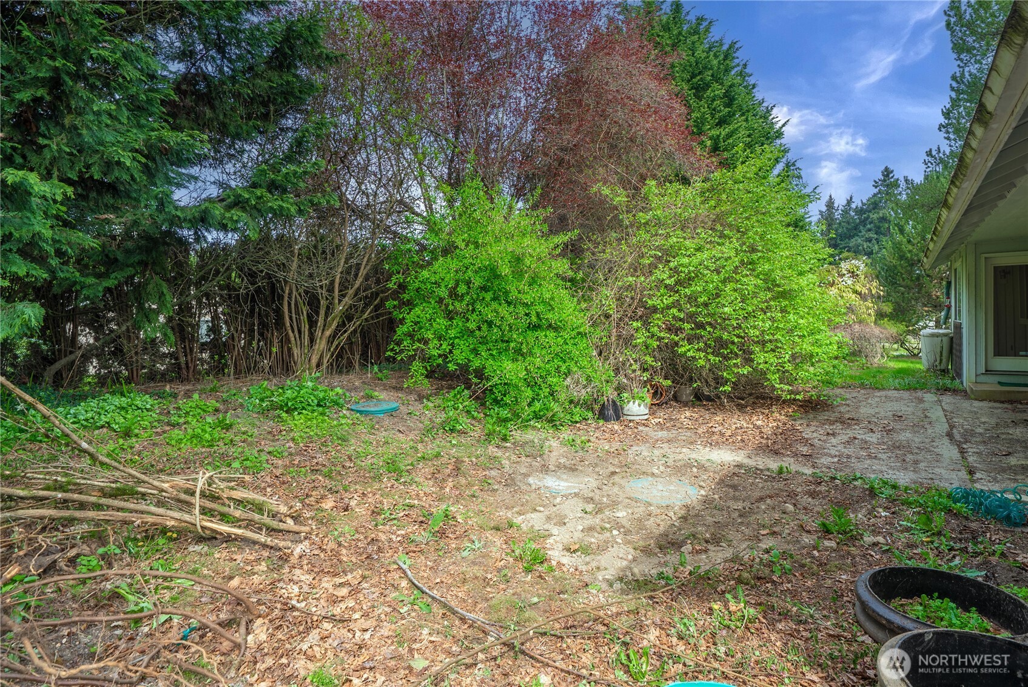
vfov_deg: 73.8
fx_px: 457
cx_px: 514
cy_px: 344
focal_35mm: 16
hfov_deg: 96.7
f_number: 7.1
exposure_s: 1/40
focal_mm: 16
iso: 80
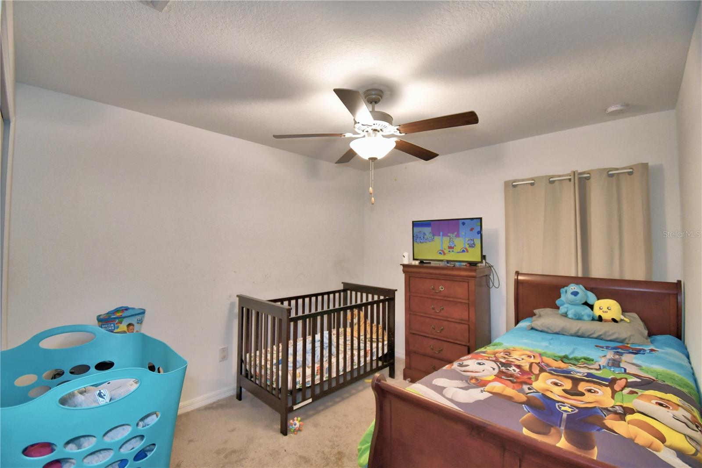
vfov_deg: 77.3
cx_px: 351
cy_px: 234
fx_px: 292
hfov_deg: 100.4
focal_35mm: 15
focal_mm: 10
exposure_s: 1/30
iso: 640
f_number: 4.5
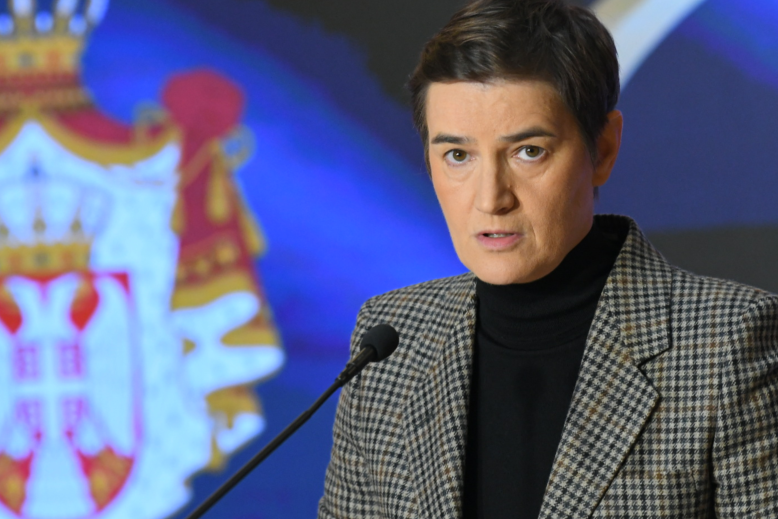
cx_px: 410
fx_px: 7520
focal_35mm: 348
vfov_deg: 4.0
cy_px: 227
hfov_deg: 5.9
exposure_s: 1/250
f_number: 4
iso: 3200
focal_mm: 200
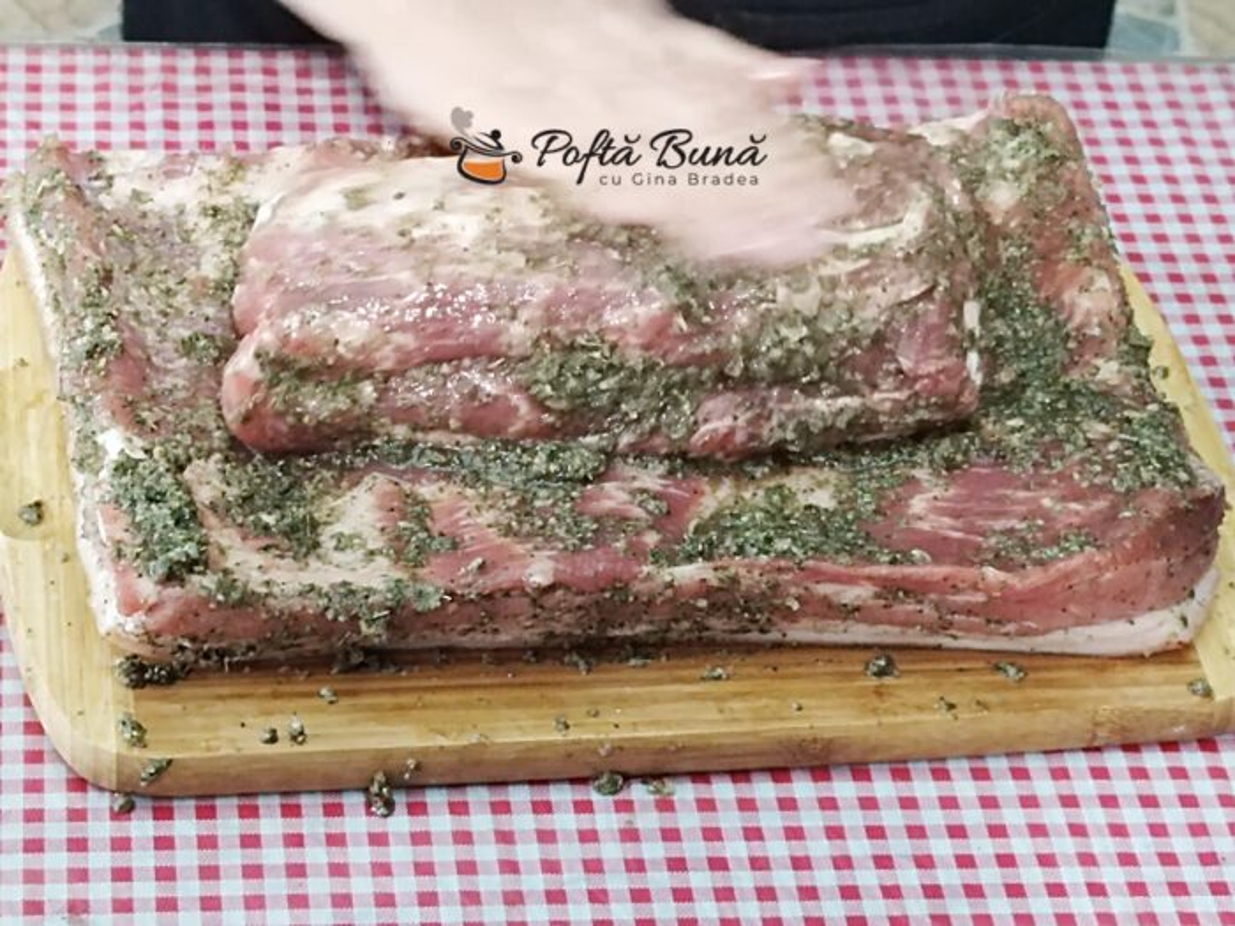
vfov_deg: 14.6
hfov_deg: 19.4
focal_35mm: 101
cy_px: 463
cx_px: 618
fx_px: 3603
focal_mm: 5.25
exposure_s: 1/25
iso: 1176
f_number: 1.75
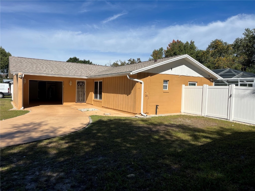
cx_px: 128
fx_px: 192
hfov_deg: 67.3
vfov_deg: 53.1
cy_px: 96
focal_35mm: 26
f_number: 1.6
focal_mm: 5.1
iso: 50
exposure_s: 1/5848
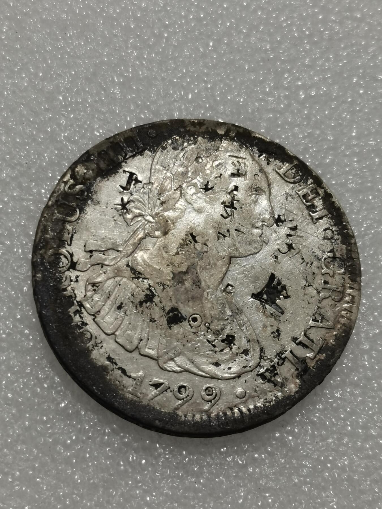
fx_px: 1162
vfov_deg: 24.7
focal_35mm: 79
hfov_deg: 18.7
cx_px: 191
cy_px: 254
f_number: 1.8
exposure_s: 1/100
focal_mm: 5.58
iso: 50
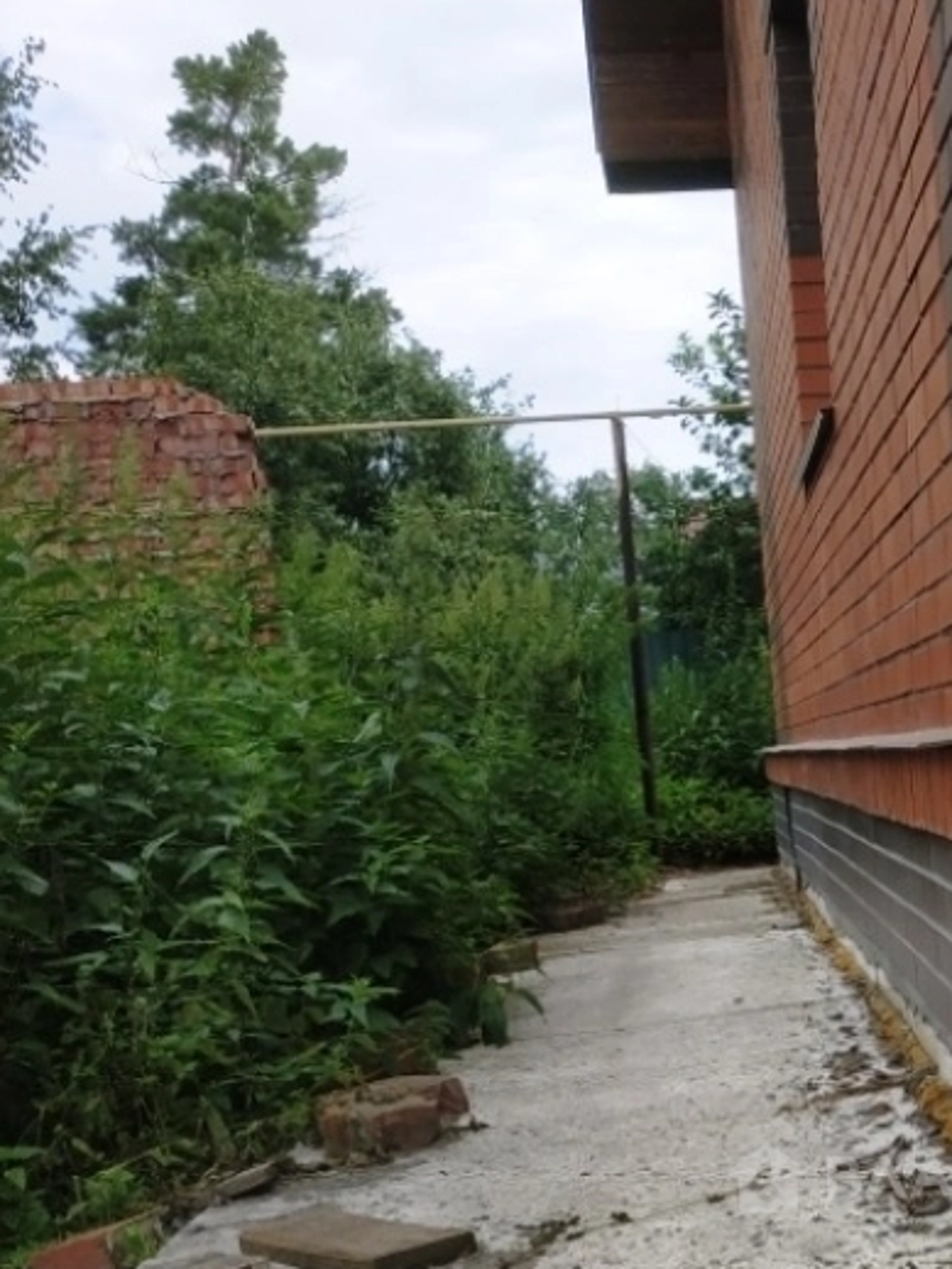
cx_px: 913
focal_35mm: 50
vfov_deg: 35.6
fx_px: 1832
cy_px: 1173
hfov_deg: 27.7
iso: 160
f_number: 1.9
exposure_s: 1/1629
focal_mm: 3.94
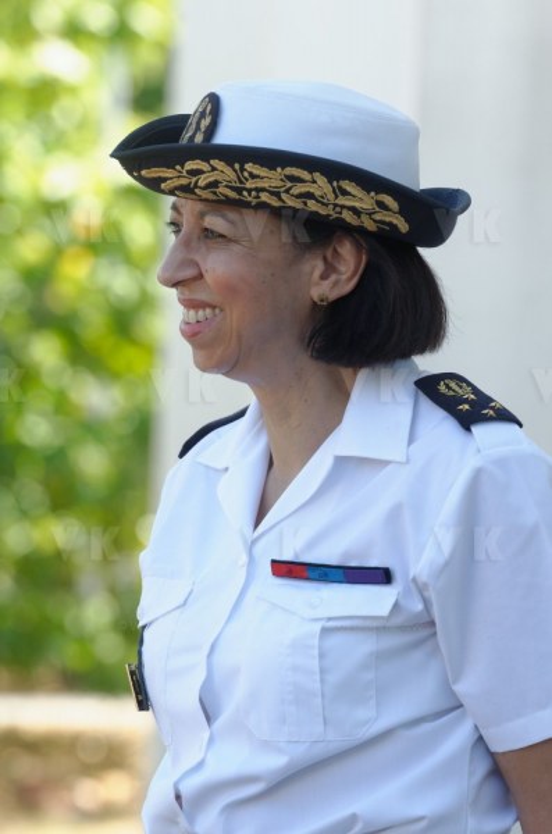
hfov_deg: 4.6
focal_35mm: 300
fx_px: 6936
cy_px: 417
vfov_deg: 6.9
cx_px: 276
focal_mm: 200
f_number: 5.6
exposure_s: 1/320
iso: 500
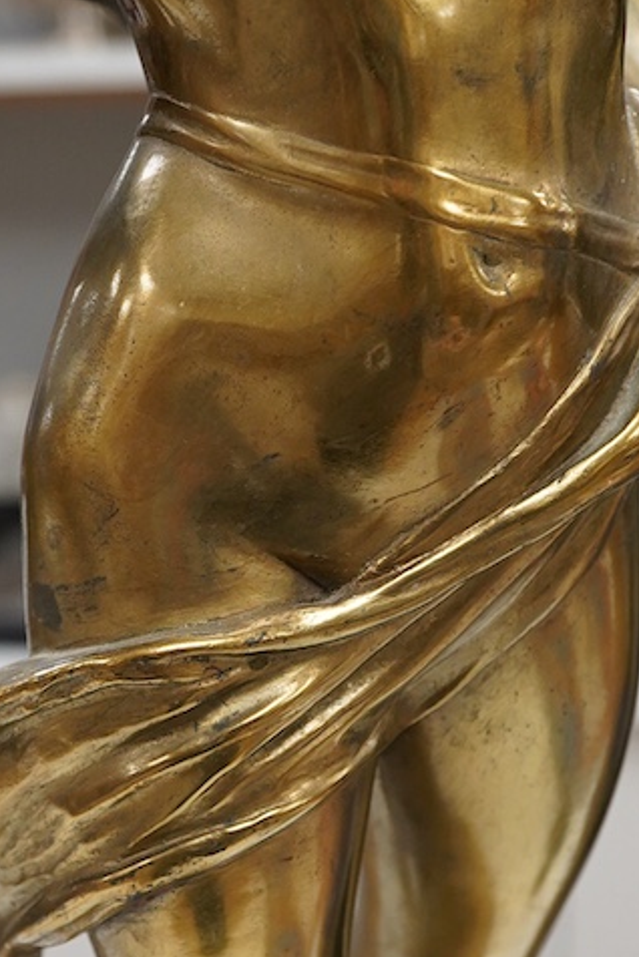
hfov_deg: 16.1
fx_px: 2260
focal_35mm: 85
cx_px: 225
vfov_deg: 23.8
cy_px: 663
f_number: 8
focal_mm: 30
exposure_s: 1/125
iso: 1250
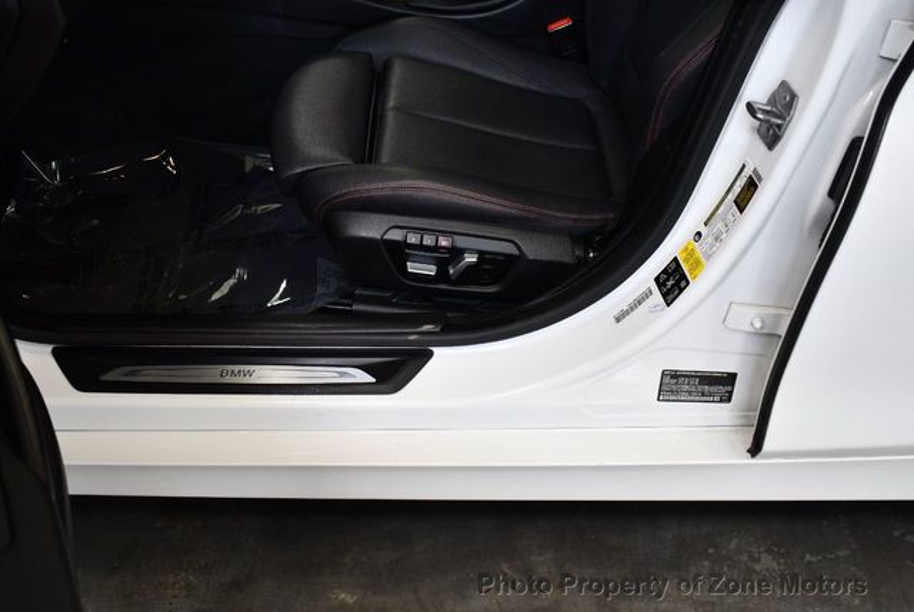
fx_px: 915
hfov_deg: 53.1
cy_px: 306
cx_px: 457
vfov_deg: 37.0
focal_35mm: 36
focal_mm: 18
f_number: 3.5
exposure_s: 1/160
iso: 800
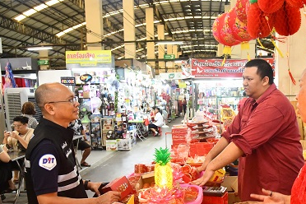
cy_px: 139
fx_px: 306
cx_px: 191
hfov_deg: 52.6
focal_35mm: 36
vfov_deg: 36.4
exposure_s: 1/250
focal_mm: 24
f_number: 6.3
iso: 16000
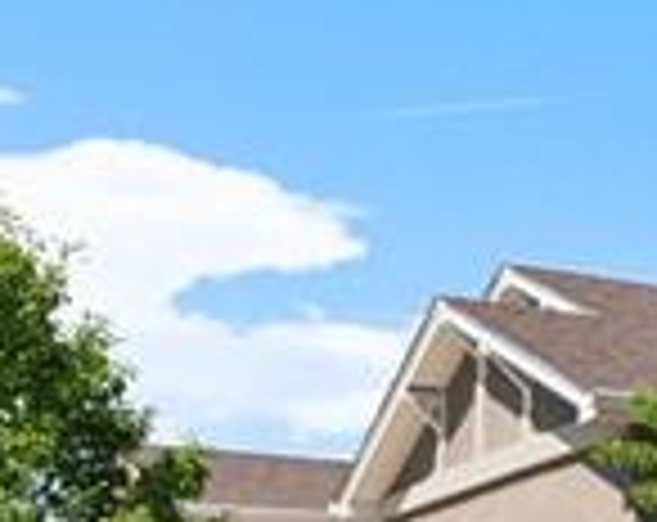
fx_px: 1920
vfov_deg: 14.6
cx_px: 1332
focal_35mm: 99
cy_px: 738
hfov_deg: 15.4
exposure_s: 1/100
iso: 100
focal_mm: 15
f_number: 11
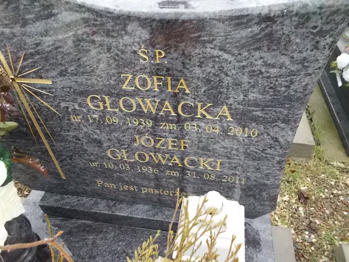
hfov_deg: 67.3
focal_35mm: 26
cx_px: 174
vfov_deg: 53.1
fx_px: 262
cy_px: 131
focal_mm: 4.6
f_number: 3.2
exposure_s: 1/50
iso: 400
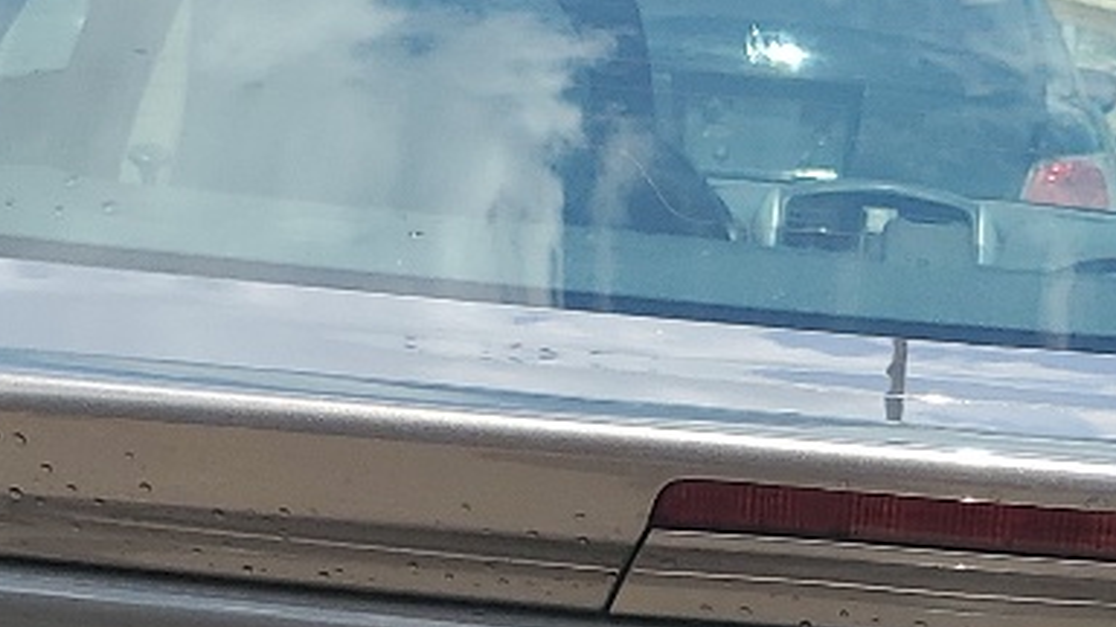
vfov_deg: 9.8
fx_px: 3492
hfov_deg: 18.0
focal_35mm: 118
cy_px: 1112
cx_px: 837
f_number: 1.5
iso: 50
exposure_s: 1/2500
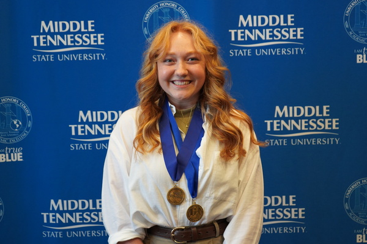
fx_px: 550
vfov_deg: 25.1
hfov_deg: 36.9
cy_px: 122
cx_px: 184
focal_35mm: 54
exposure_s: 1/160
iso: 2000
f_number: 5
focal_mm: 54
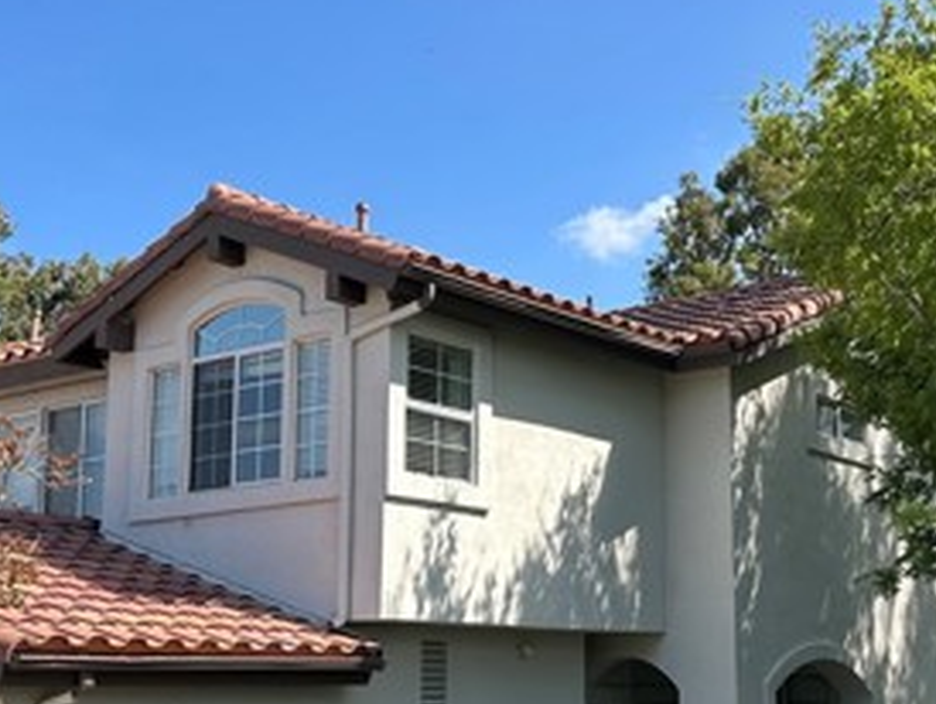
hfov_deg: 34.2
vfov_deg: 26.1
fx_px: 1516
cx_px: 570
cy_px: 444
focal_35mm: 56
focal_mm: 6.86
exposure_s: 1/2469
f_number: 1.78
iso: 80
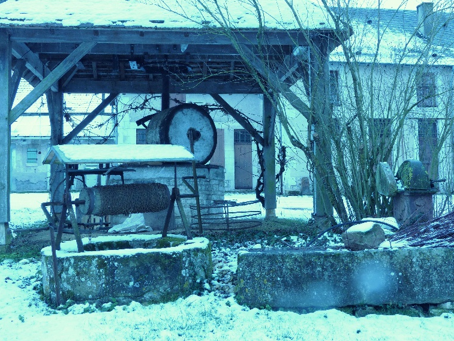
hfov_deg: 40.4
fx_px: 617
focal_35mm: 47
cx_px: 242
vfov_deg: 30.9
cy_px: 150
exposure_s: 1/100
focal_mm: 7.1
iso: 100
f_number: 4.5
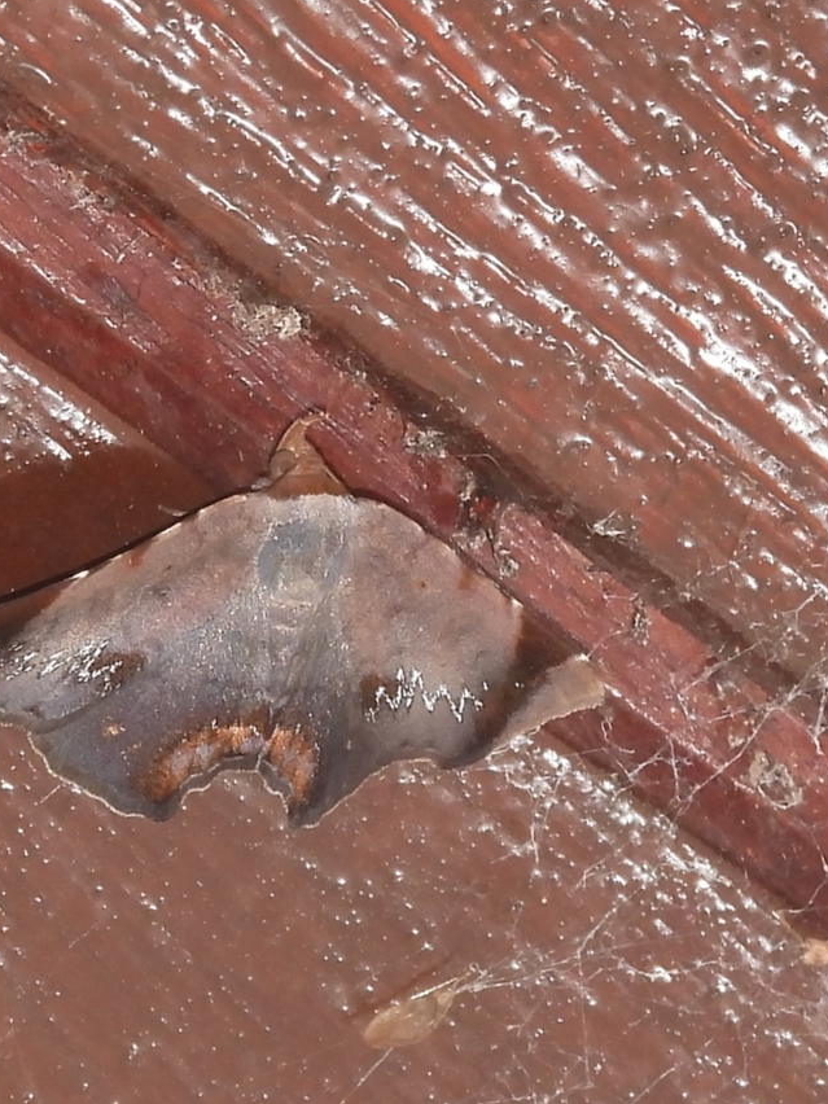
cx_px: 330
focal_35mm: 535
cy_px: 551
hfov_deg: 2.8
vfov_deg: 3.7
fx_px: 17063
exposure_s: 1/400
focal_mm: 71.4
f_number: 5
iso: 200
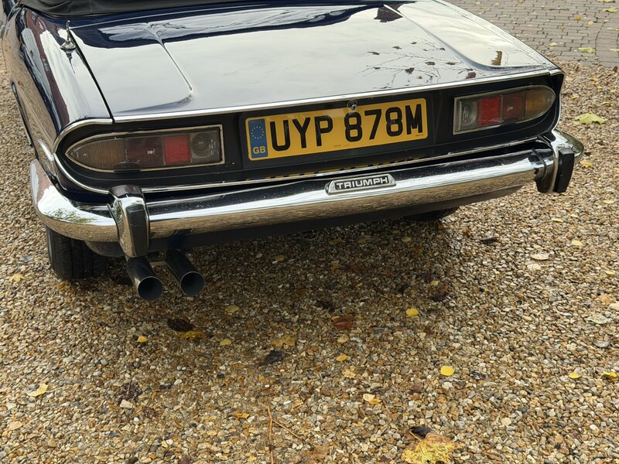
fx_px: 858
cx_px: 310
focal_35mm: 48
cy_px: 232
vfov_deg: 30.3
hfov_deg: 39.7
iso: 80
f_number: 1.78
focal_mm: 6.76
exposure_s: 1/427
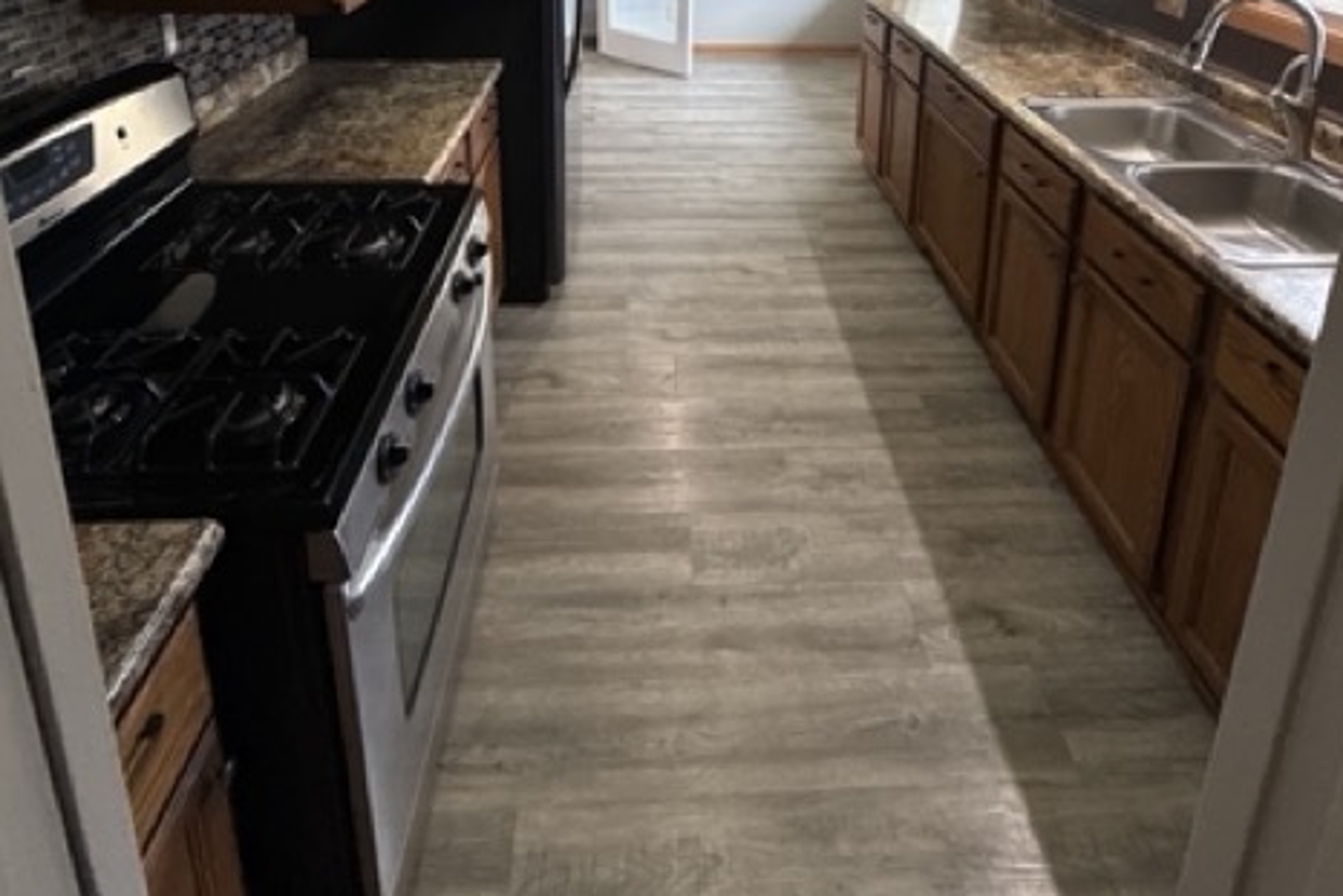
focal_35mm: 20
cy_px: 0
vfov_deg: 50.2
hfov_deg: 83.9
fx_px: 746
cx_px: 689
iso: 320
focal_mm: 2.22
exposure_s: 1/120
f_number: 2.2
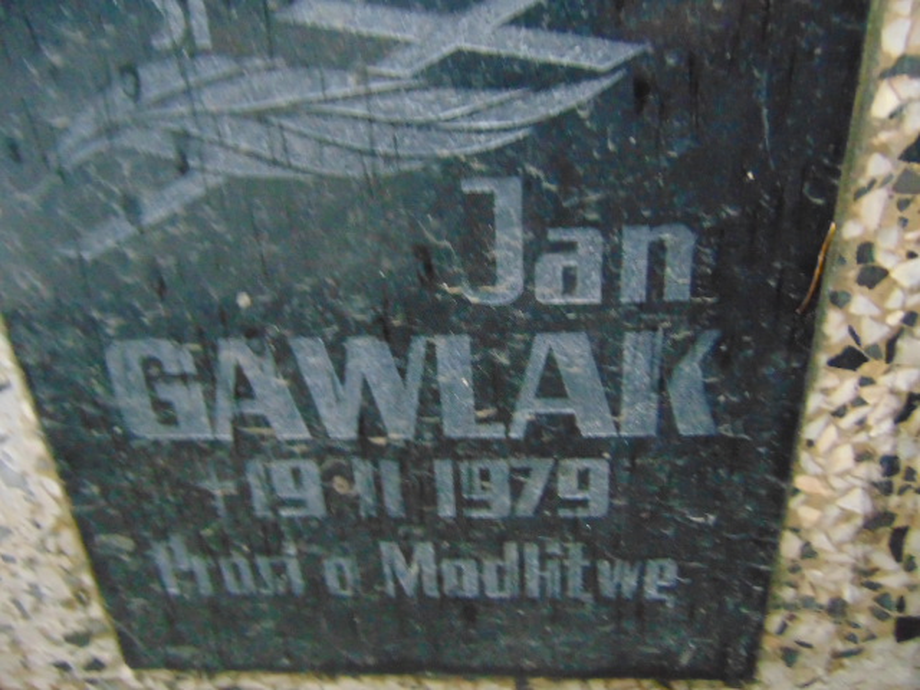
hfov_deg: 69.4
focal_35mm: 25
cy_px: 345
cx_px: 460
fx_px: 664
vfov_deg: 54.9
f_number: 3
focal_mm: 4.5
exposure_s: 1/25
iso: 800
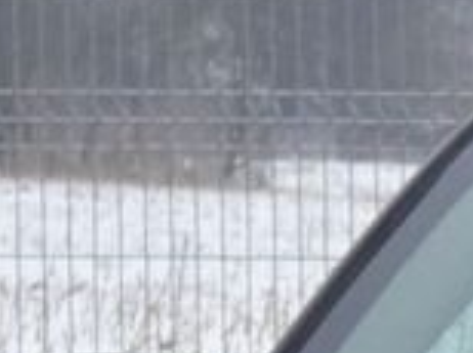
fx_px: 10178
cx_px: 1093
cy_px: 1038
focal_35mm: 746
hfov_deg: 2.6
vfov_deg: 2.0
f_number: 5.6
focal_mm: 20.1
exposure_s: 1/80
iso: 160
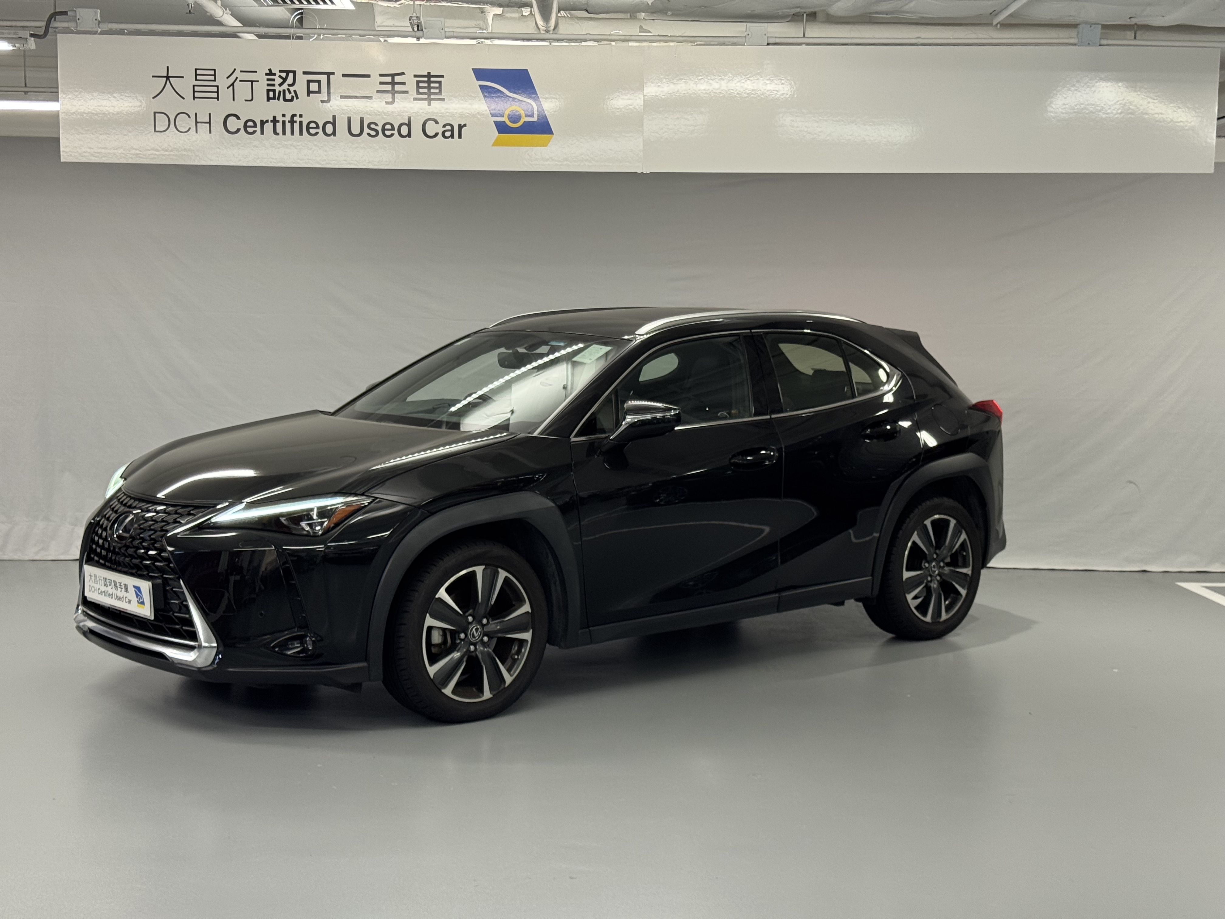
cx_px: 612
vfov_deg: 30.3
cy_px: 460
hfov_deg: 39.7
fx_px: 1699
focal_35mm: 48
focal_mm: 6.76
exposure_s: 1/100
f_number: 1.78
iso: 125
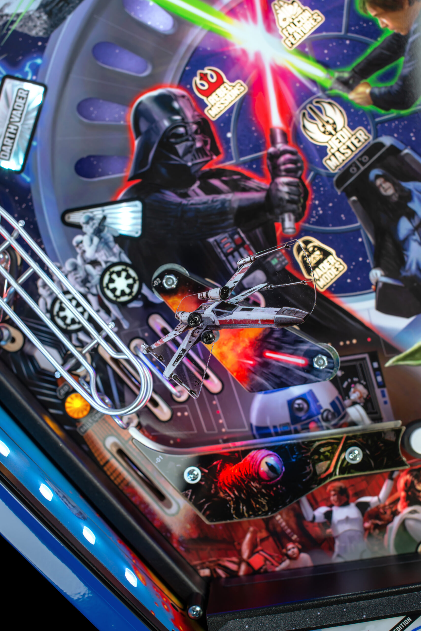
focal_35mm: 50
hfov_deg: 27.0
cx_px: 210
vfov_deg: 39.6
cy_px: 316
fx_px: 876
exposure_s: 1/100
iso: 320
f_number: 5.6
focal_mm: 50
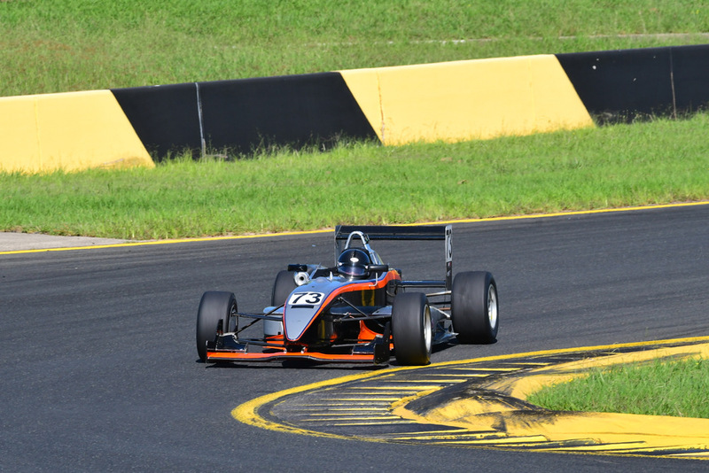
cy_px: 236
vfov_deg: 3.4
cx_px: 354
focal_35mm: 405
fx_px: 7979
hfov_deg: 5.1
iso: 500
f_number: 11
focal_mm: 270
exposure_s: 1/640
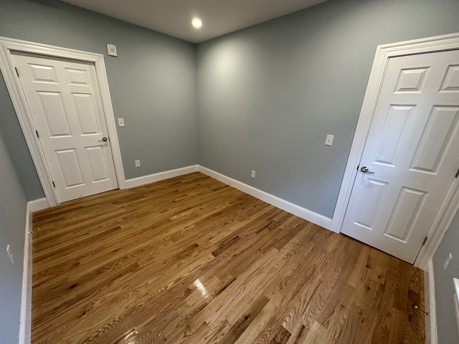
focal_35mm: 14
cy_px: 172
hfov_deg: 102.1
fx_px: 186
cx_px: 230
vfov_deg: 85.7
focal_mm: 2.22
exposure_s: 1/60
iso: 400
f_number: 2.2
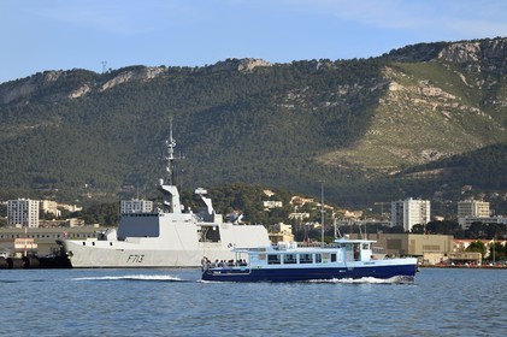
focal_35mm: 200
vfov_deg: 6.9
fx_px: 2814
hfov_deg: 10.3
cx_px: 254
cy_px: 168
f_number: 9
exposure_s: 1/400
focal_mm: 200
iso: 200
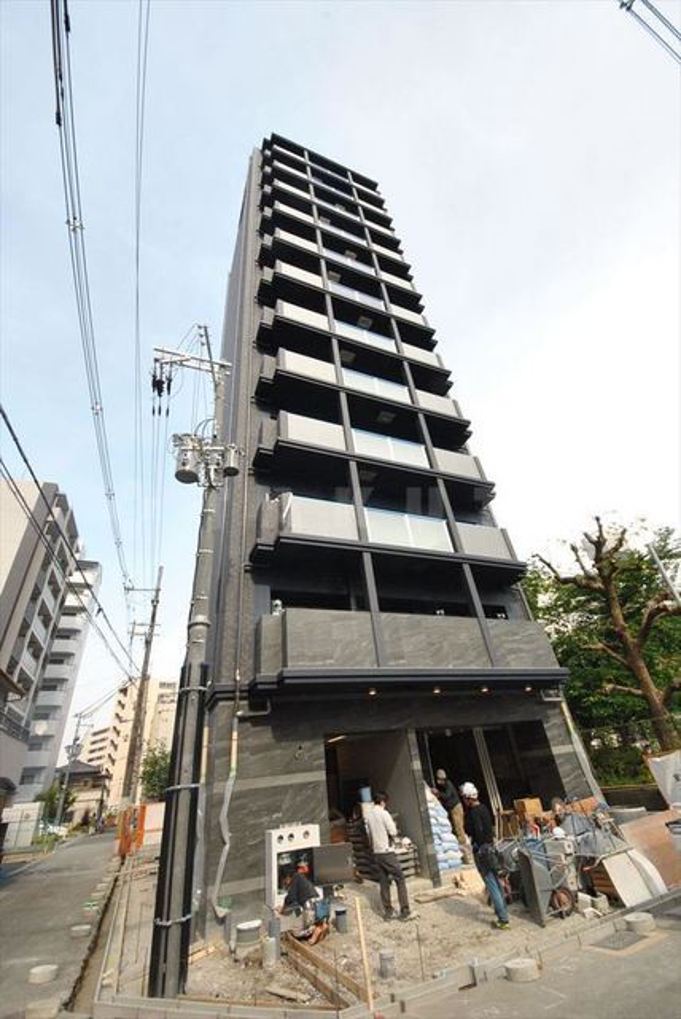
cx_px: 340
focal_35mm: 14
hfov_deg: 83.4
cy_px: 510
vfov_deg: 106.2
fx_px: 382
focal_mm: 9
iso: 800
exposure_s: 1/400
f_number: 10
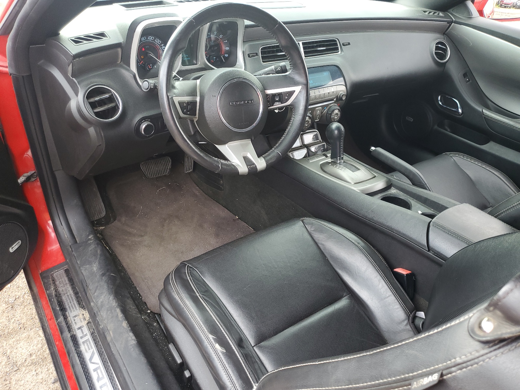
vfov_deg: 53.1
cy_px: 195
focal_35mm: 26
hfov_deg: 67.3
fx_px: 391
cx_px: 260
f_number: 1.5
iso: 77
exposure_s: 1/120
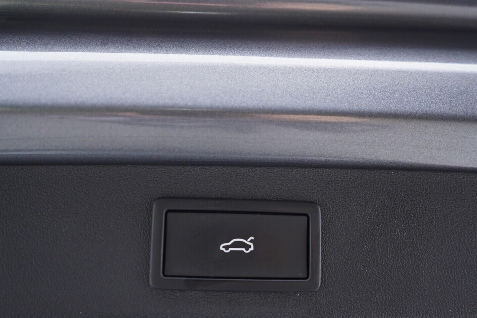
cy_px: 159
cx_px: 238
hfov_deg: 53.1
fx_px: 477
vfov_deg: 36.9
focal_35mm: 36
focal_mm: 24
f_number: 2.8
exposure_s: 1/40
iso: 320
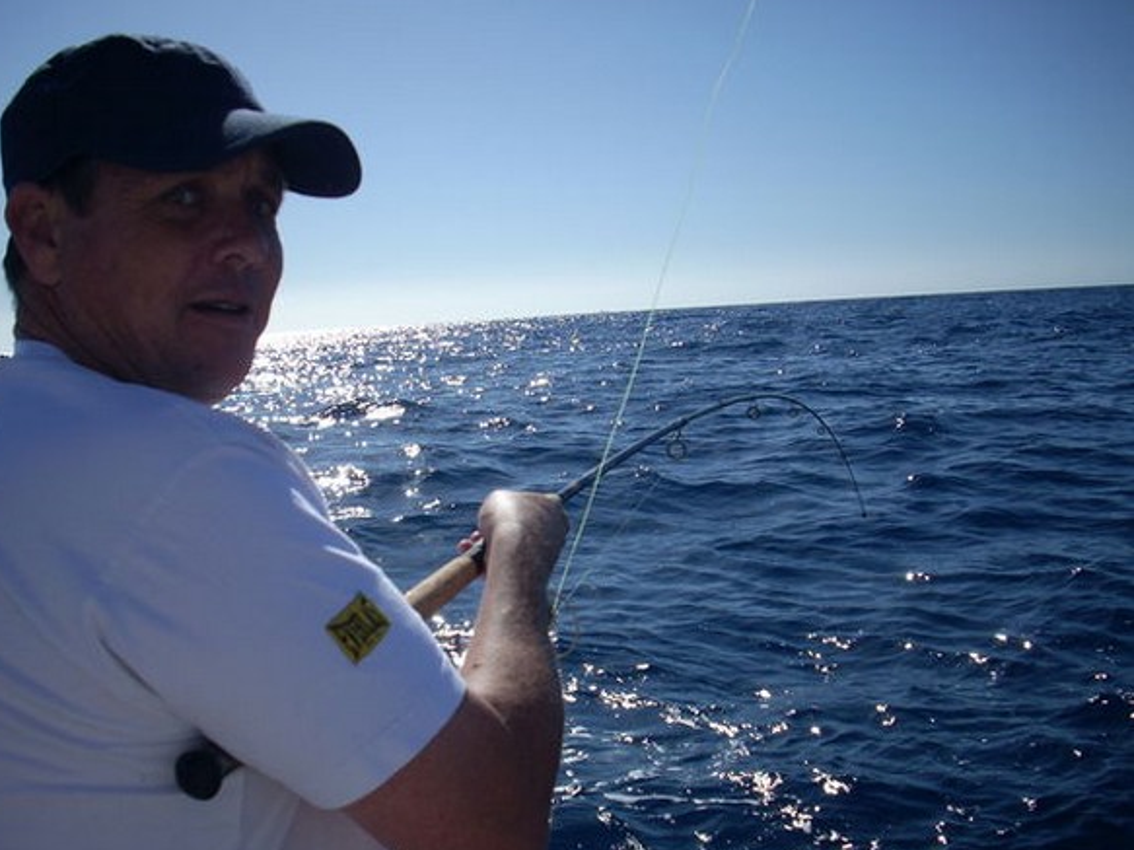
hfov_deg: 46.8
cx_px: 523
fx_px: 1310
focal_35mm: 40
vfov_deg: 35.9
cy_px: 442
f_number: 5.6
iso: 64
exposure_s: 1/707
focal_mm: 6.2
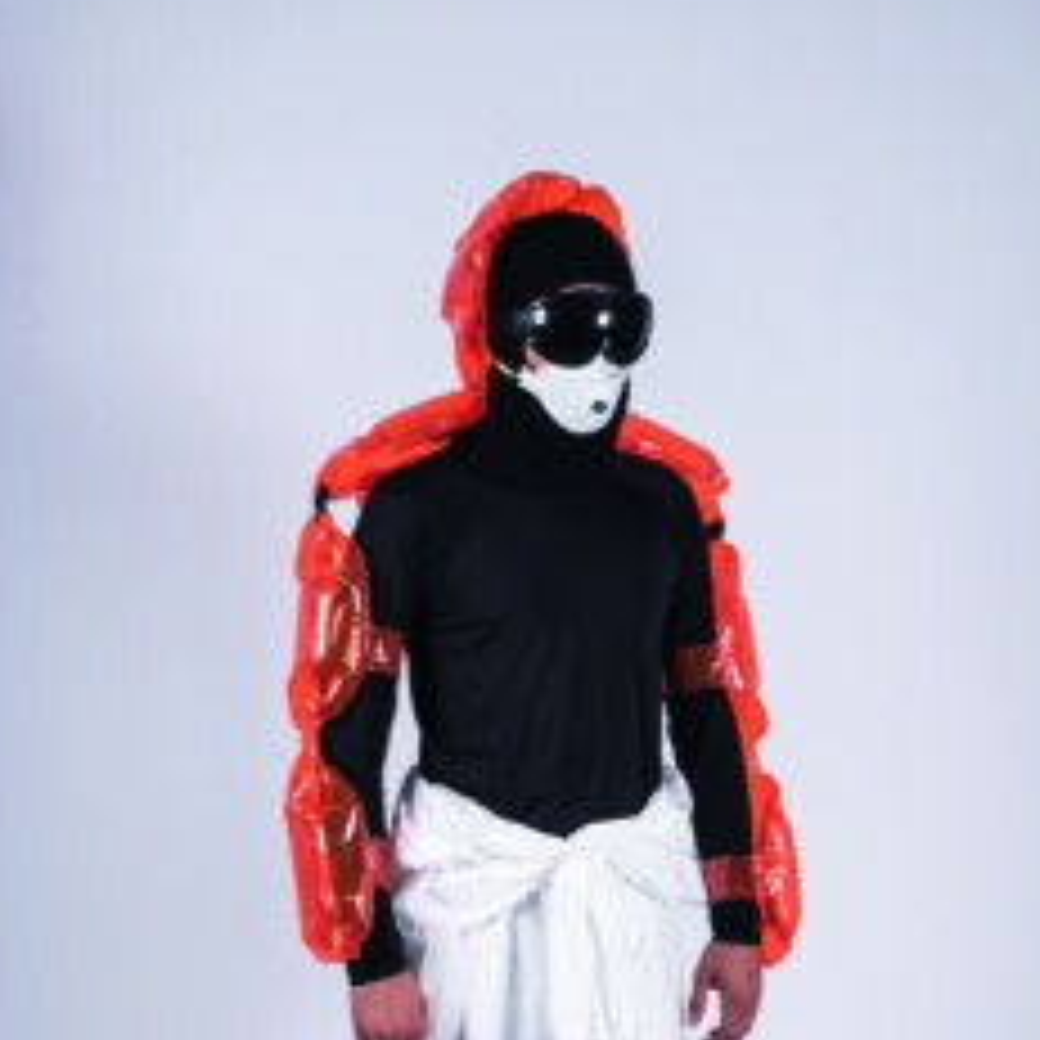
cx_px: 538
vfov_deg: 23.4
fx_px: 2481
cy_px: 822
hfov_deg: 23.7
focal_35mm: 73
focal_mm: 50
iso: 100
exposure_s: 1/100
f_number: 10
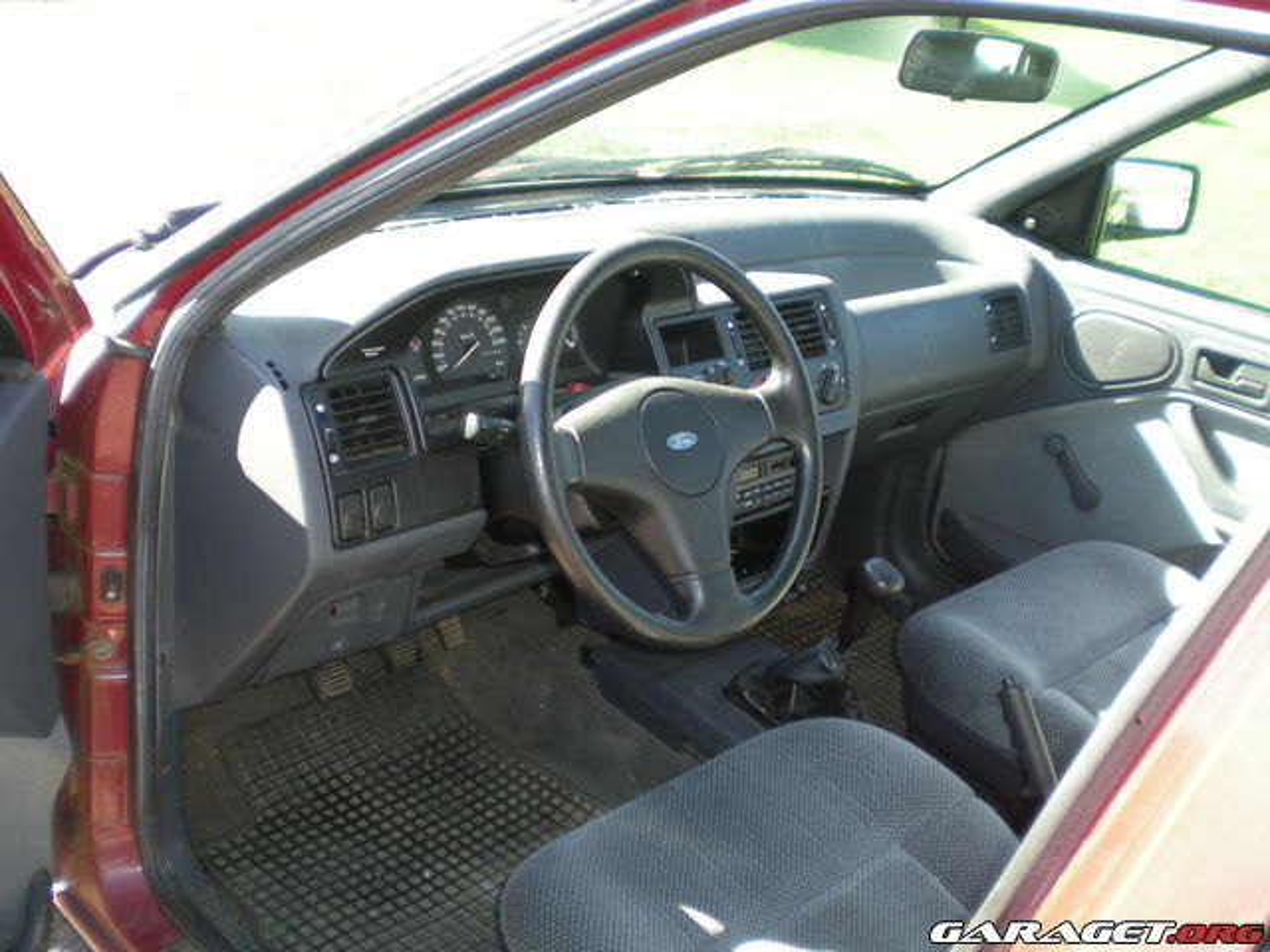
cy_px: 476
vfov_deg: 37.7
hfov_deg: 49.0
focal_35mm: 38
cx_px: 635
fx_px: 1394
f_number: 3.1
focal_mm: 6.3
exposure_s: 1/34.7
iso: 50
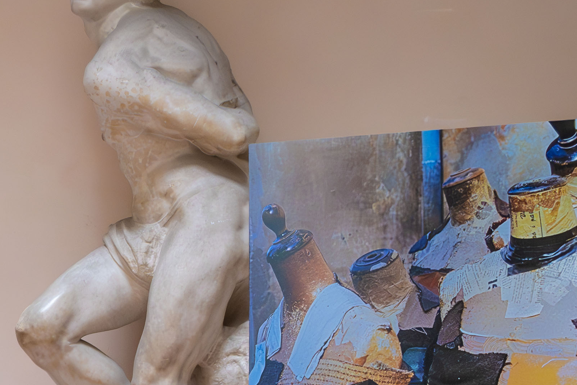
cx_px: 46
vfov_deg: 12.6
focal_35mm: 107
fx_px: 1709
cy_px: 412
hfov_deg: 18.8
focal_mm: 20.5
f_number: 3.5
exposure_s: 1/125
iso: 2500
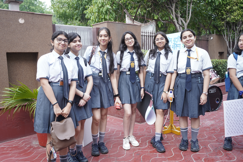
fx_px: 209
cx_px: 122
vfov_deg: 42.3
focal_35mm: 31
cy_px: 81
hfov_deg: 60.3
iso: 400
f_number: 4.5
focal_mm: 31
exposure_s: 1/200
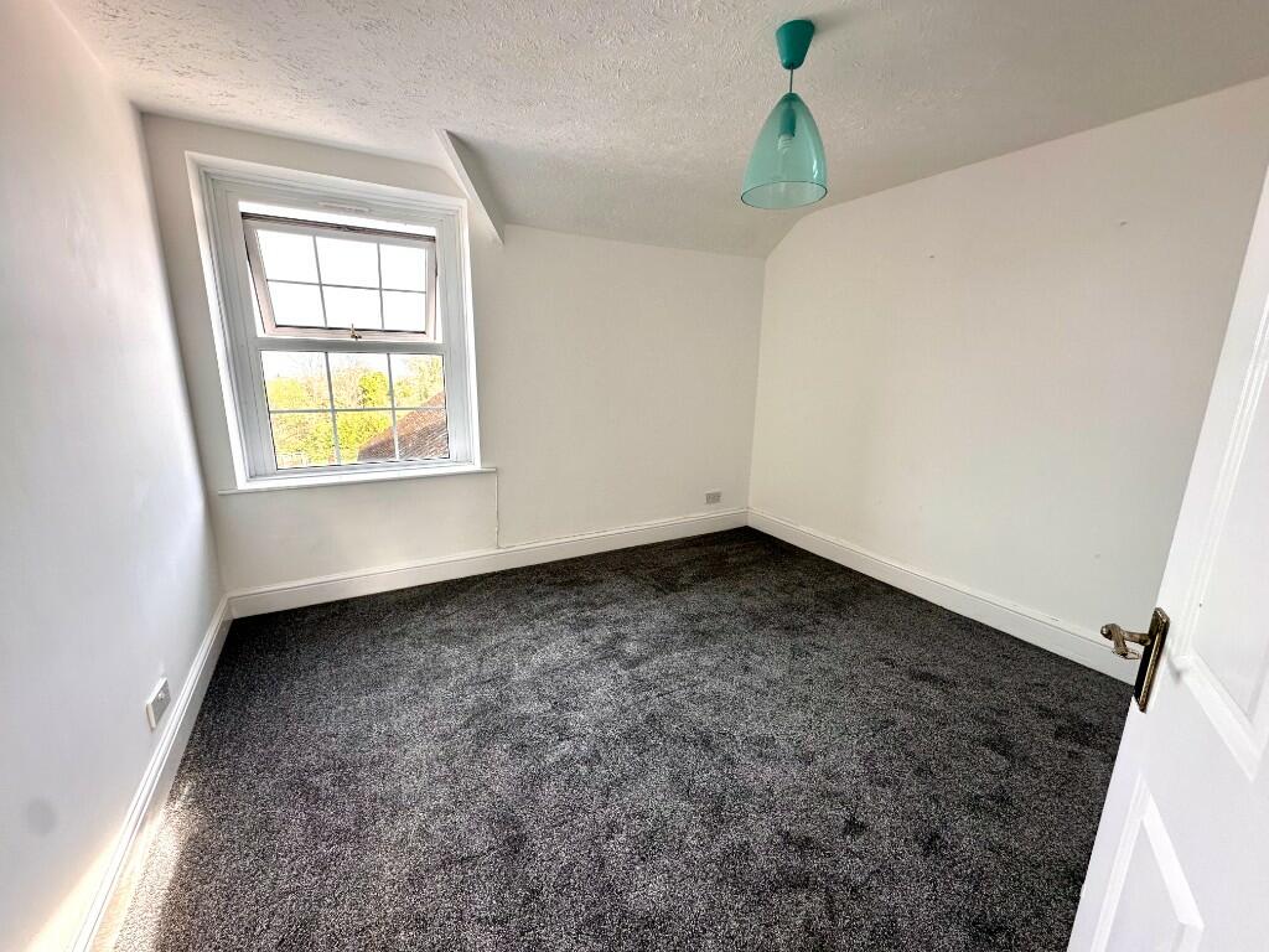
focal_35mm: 14
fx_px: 513
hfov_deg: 102.1
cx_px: 634
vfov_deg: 85.7
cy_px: 476
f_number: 2.2
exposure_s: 1/99
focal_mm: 2.22
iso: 80
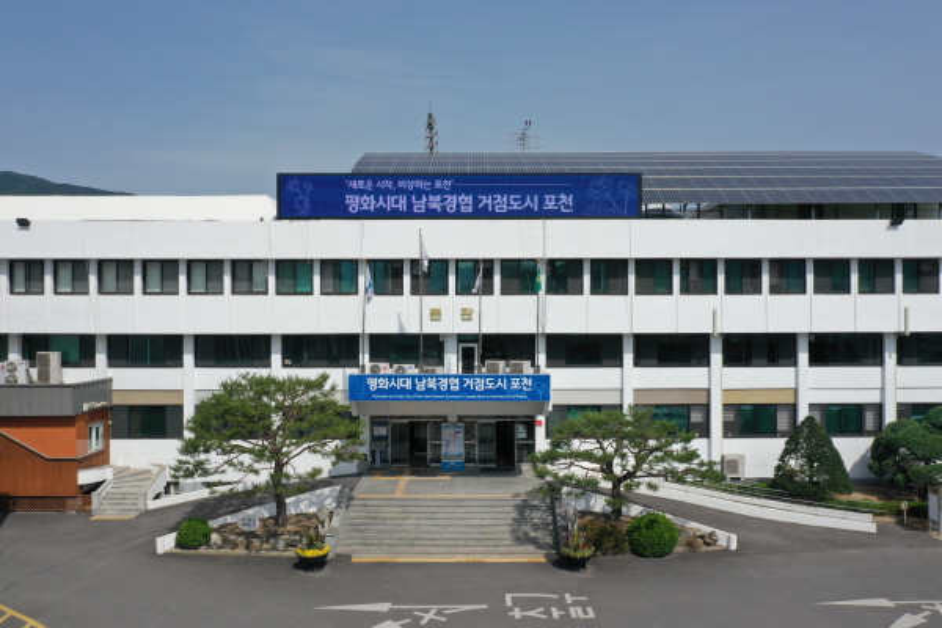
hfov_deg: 65.5
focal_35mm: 28
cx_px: 471
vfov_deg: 46.4
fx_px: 733
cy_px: 314
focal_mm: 10.26
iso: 100
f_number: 9
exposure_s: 1/320
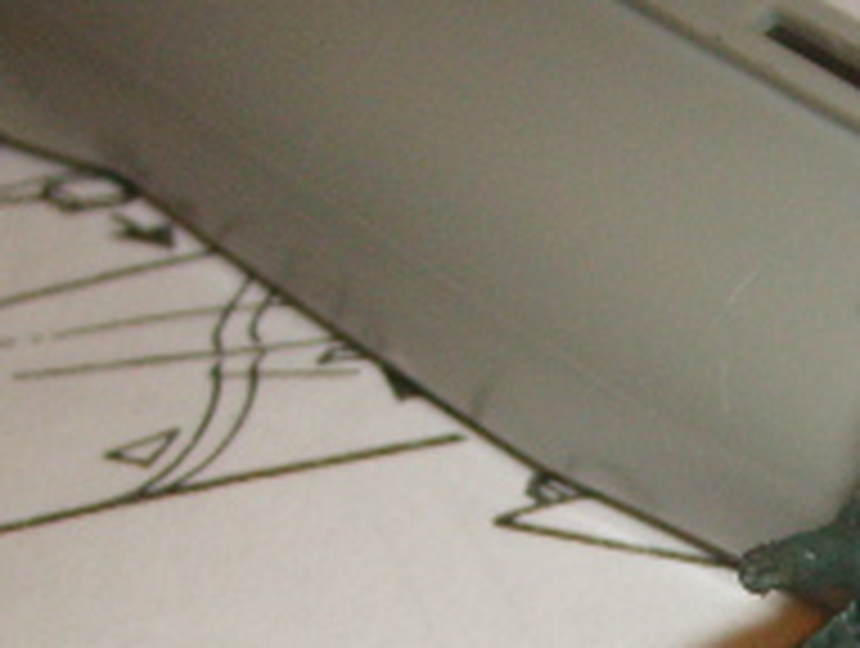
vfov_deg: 12.5
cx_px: 1004
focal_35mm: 117
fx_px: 2912
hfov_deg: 16.2
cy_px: 720
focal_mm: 5.8
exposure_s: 1/45
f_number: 2.8
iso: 100
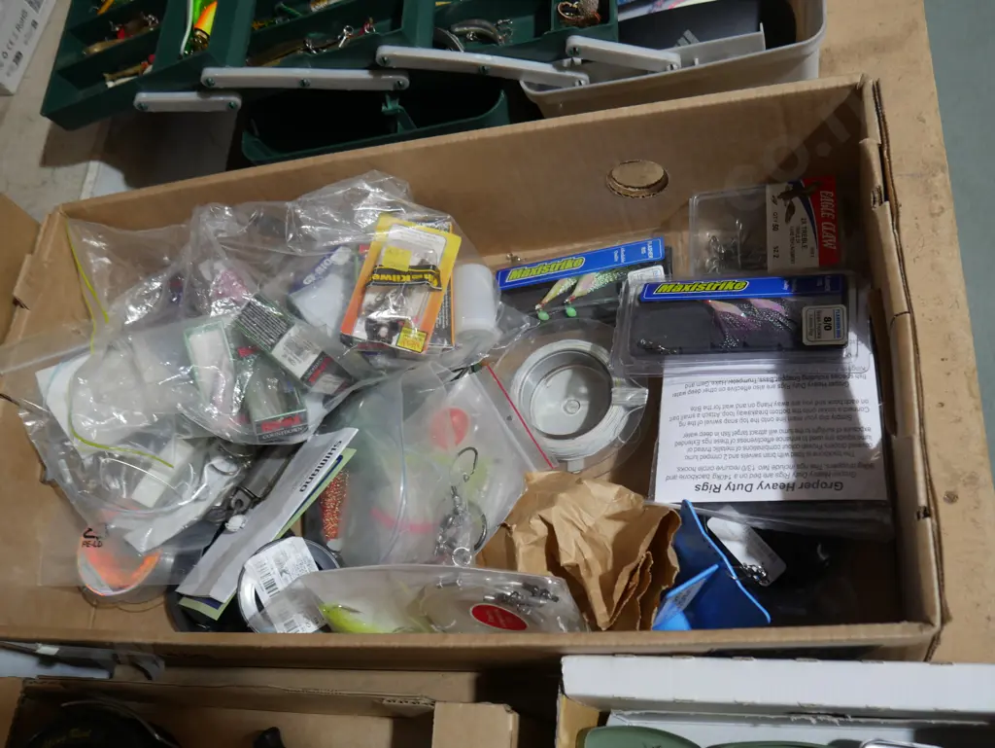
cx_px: 498
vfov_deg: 41.8
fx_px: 978
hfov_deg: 53.9
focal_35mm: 34
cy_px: 374
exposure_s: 1/60
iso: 400
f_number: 4
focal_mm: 17
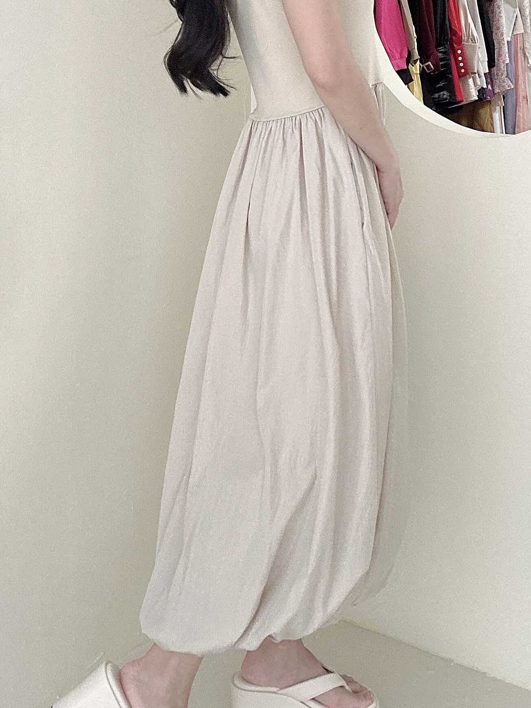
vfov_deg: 44.1
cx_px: 251
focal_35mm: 42
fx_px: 859
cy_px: 232
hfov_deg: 34.4
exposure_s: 1/60
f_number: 1.9
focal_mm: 2.69
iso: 125
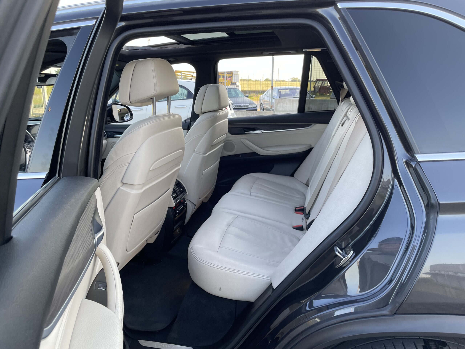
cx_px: 232
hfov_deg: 67.3
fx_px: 349
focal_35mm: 26
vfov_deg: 53.1
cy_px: 174
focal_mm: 4.2
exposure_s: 1/121
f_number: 1.6
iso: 32
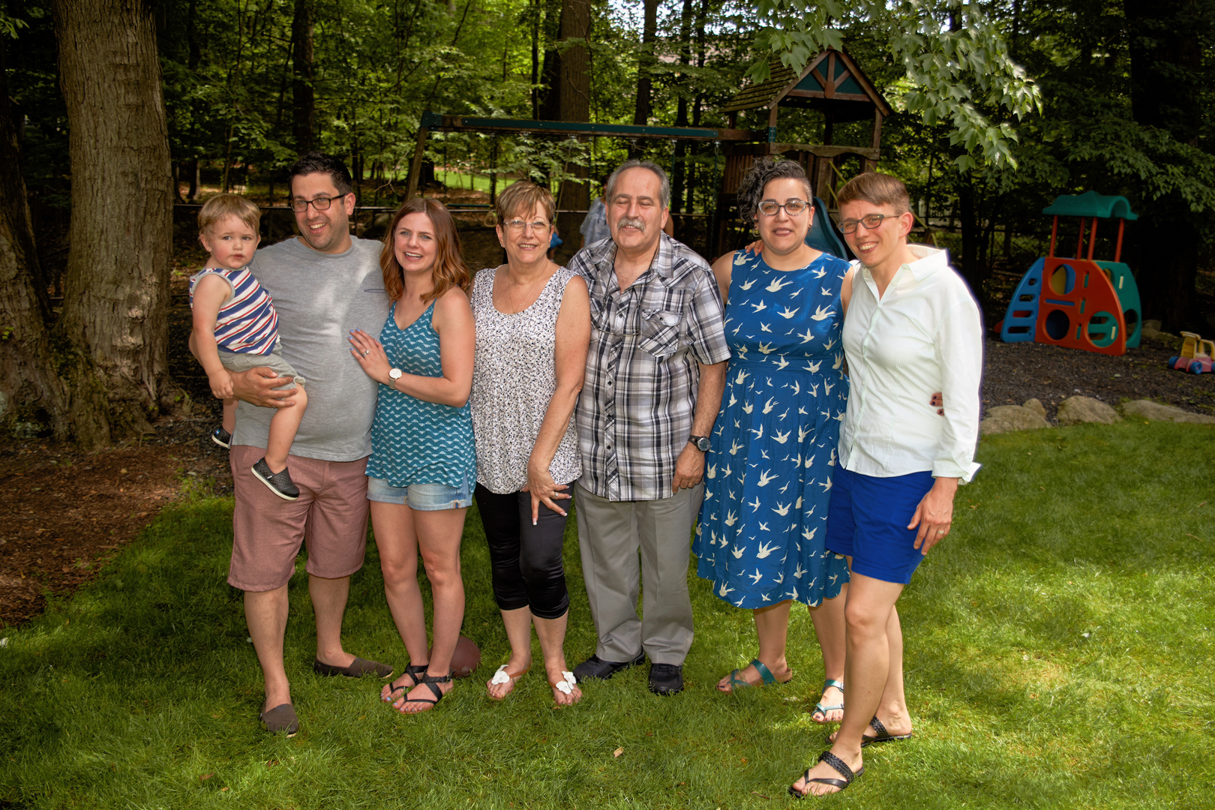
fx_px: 1012
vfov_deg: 43.6
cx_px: 608
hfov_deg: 61.9
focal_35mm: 30
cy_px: 405
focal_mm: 30
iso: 100
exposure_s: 1/250
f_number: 3.2
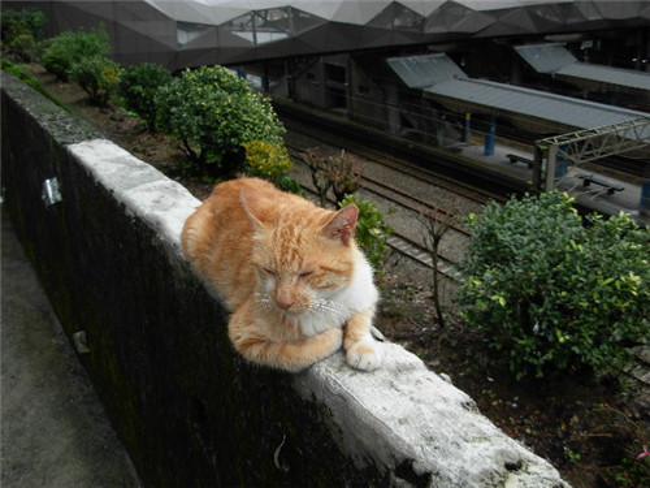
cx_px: 325
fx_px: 714
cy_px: 244
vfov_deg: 37.7
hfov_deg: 49.0
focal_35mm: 38
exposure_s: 1/287
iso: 79
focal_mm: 6.3
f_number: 2.9
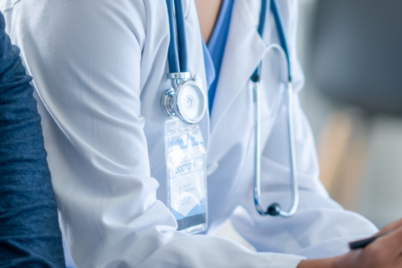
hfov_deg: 10.4
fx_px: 2199
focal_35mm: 197
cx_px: 127
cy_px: -33
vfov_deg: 6.9
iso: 100
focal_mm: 85
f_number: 1.4
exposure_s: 1/80
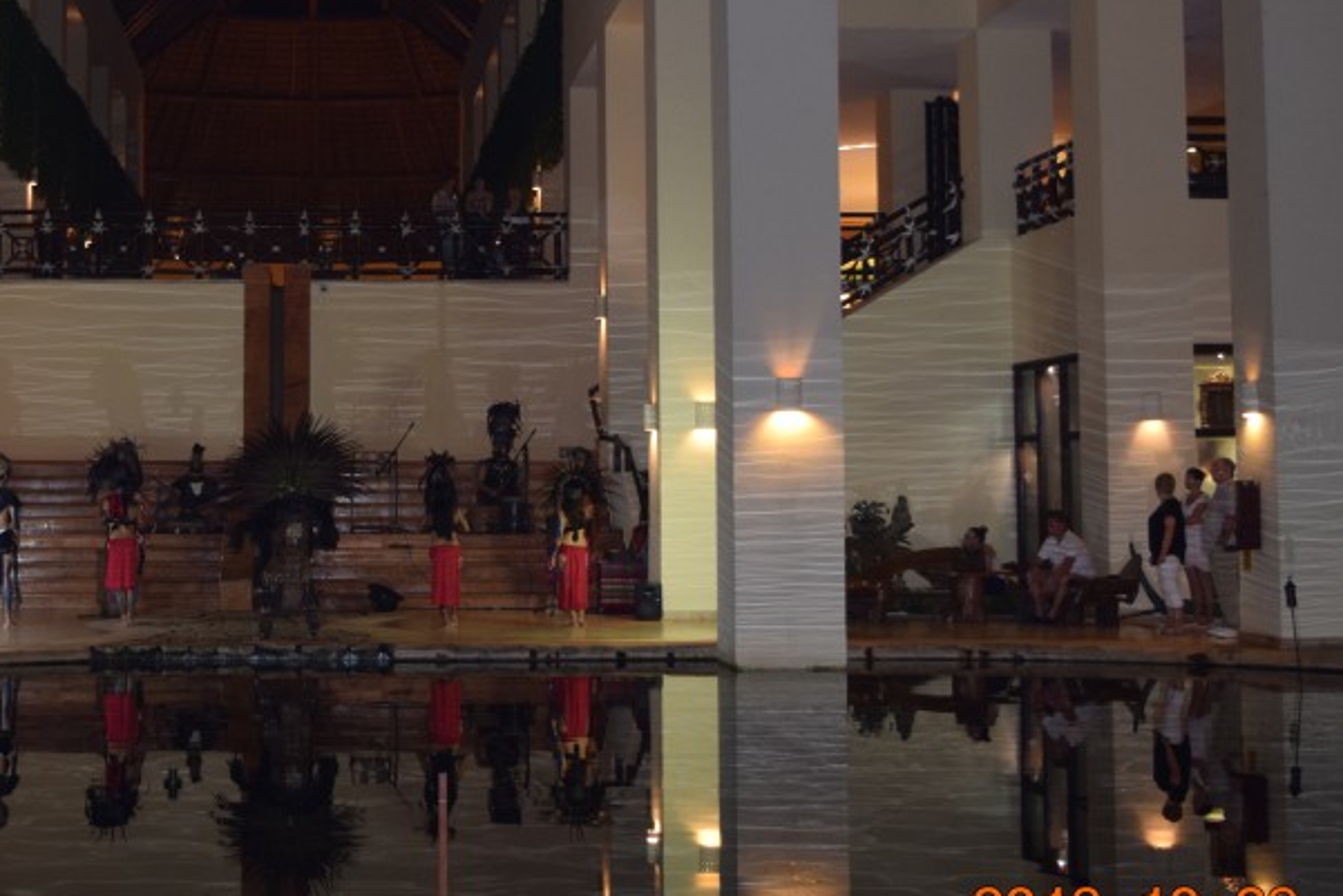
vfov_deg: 21.2
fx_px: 2382
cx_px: 371
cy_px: 264
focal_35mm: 64
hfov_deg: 31.0
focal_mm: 25
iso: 720
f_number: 4
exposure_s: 1/30
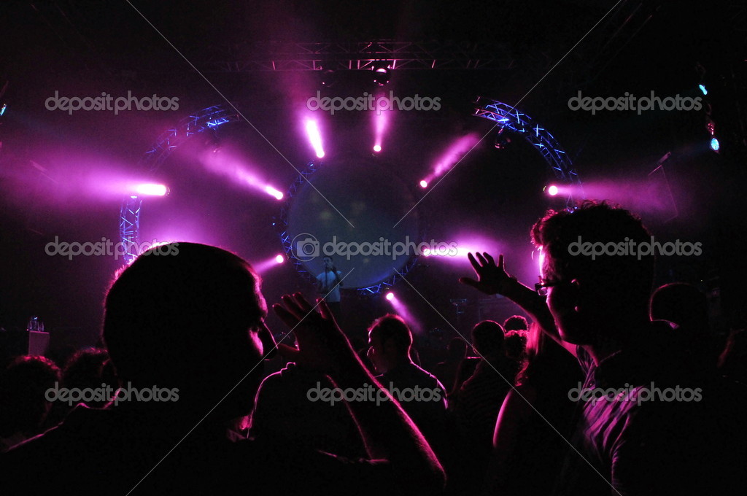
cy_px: 248
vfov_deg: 47.8
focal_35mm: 27
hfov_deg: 67.4
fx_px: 560
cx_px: 374
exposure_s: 1/50
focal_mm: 18
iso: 2500
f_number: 13
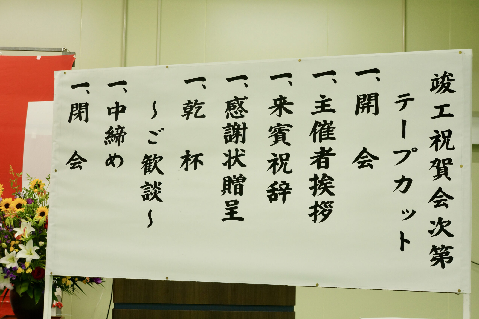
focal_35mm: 76
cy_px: 160
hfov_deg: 26.6
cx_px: 240
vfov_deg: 17.9
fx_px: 1011
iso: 800
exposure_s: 1/100
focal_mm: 51
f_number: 5
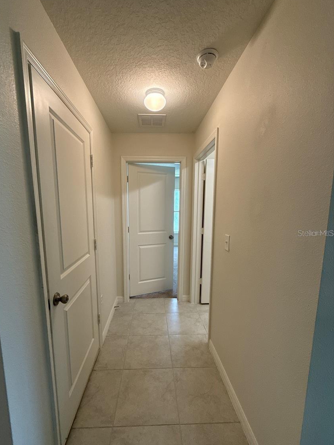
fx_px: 193
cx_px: 156
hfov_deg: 81.6
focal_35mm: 15
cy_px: 233
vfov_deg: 98.1
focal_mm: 2.22
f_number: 2.2
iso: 250
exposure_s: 1/120
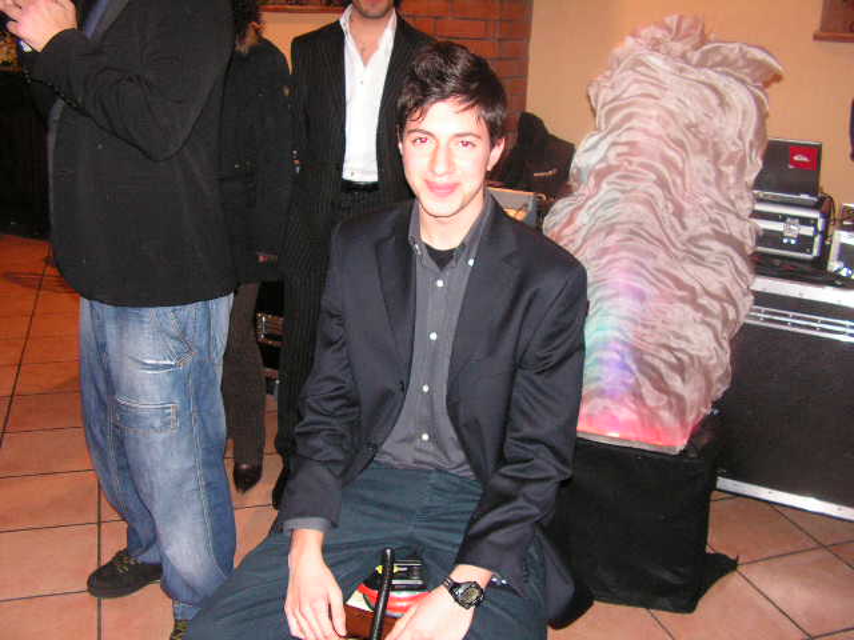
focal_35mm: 36
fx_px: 888
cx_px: 427
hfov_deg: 51.4
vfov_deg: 39.7
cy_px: 320
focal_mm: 6
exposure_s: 1/40
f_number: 3.2
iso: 200
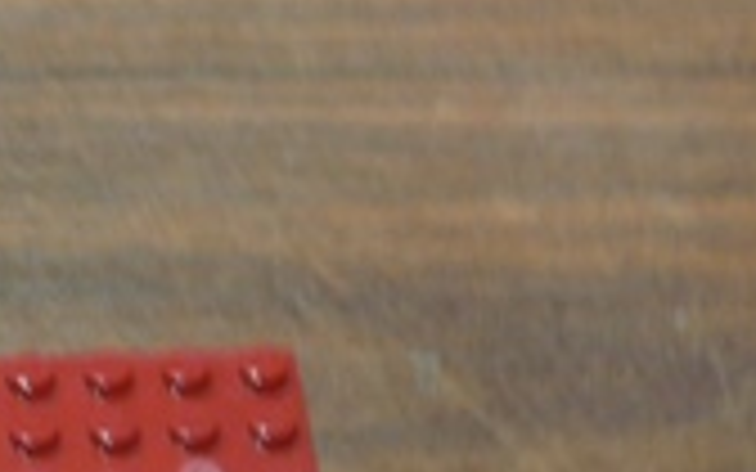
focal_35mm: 99
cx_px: -104
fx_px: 2040
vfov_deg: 13.0
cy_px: 517
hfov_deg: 19.9
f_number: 2.8
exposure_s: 1/5
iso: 200
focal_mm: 7.4
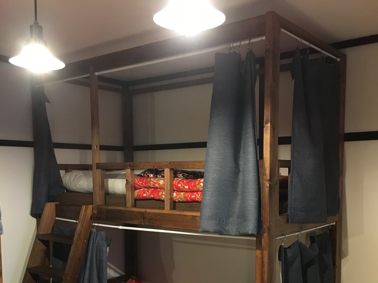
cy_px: 211
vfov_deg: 36.0
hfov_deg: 47.9
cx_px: 190
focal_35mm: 39
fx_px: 426
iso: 250
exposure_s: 1/15
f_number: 2.2
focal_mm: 4.15
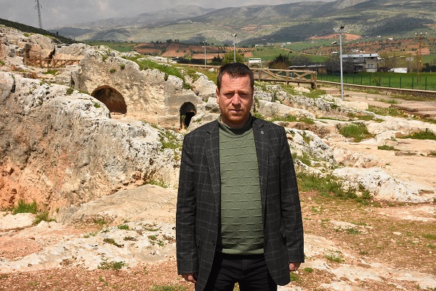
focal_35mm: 48
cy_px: 146
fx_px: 581
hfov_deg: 41.1
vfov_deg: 28.1
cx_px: 218
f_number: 14
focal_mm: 32
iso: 800
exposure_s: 1/800
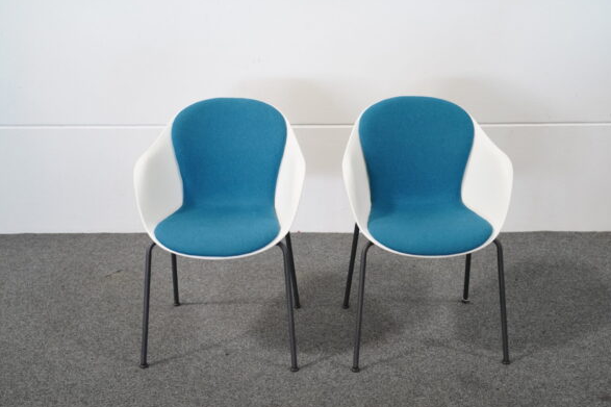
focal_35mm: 45
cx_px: 311
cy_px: 205
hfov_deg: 43.6
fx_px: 763
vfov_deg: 29.8
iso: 5000
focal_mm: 44
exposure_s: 1/160
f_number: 4
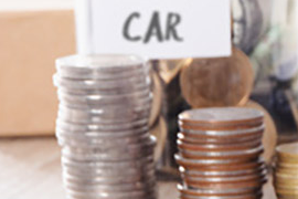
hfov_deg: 2.7
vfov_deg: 1.8
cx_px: 688
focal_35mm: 747
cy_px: 142
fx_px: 6186
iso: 125
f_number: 7.1
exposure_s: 1/125
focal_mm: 105
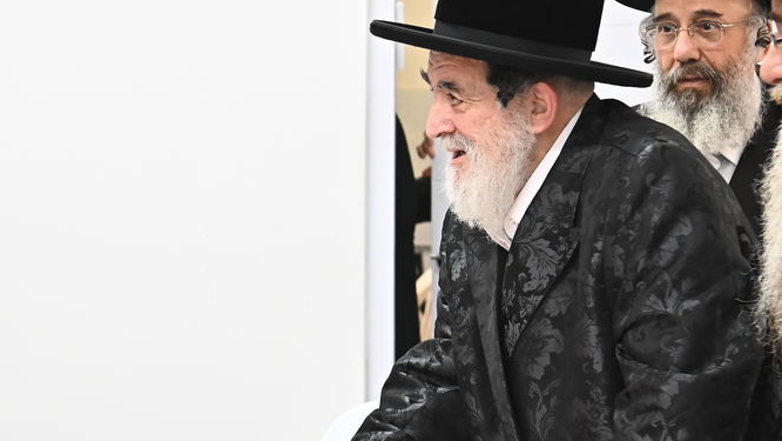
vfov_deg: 9.2
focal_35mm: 132
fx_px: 2738
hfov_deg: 16.1
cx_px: 100
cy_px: 133
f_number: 5
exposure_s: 1/200
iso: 2500
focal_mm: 60
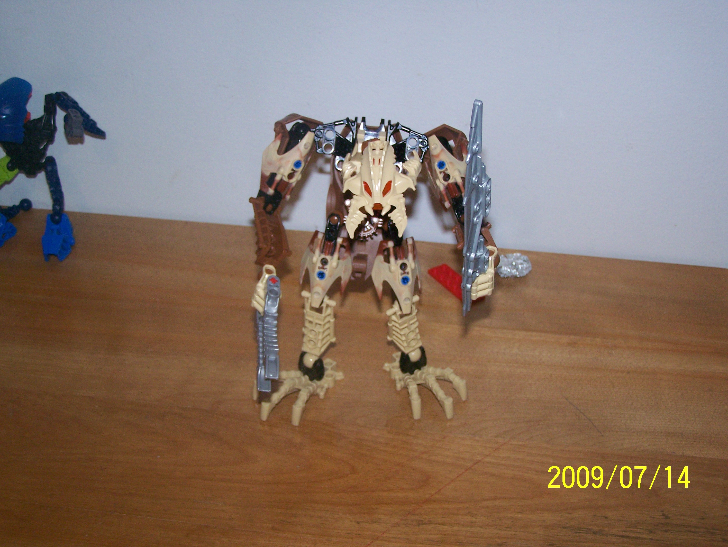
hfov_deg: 37.5
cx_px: 364
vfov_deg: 28.6
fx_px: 1073
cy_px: 274
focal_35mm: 51
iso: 160
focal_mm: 8.5
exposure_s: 1/60
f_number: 3
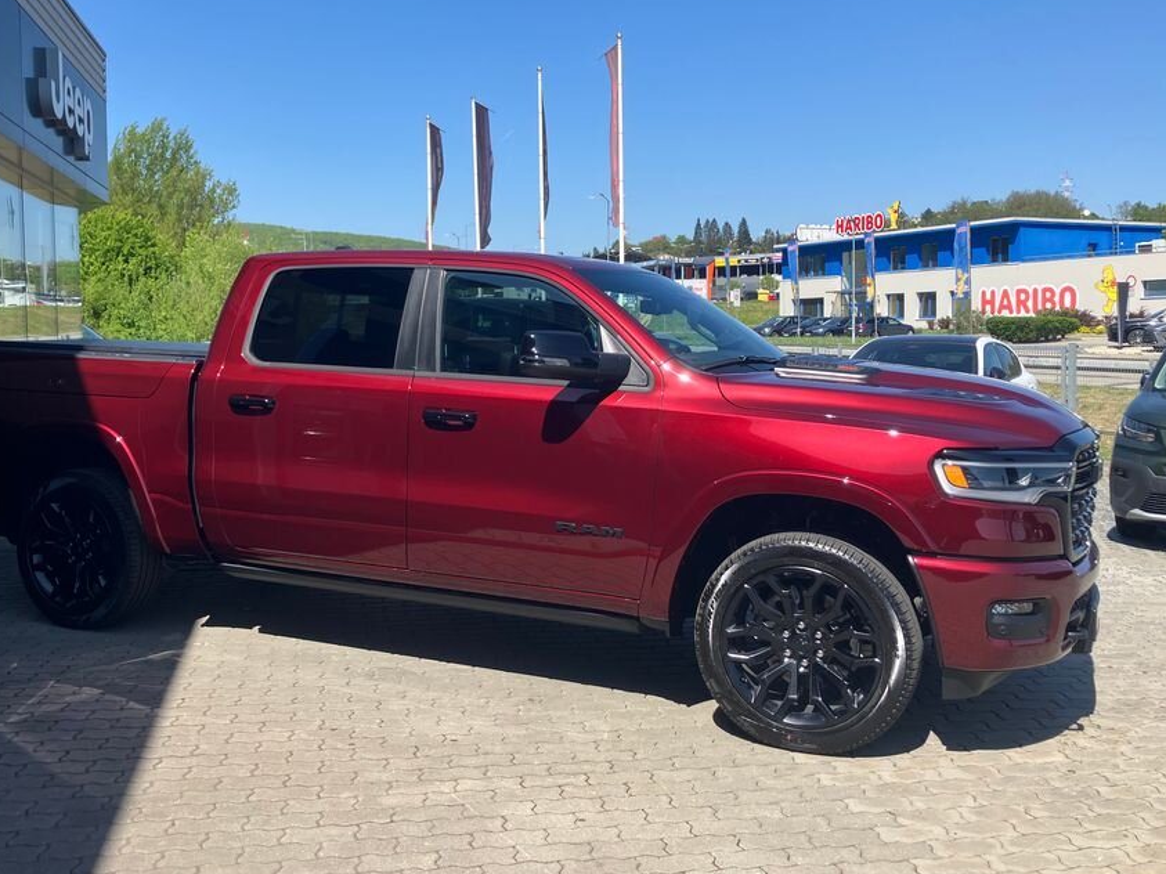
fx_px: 1145
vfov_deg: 41.7
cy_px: 400
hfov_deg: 53.9
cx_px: 537
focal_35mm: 34
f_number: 1.8
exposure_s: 1/1350
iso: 32
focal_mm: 3.99
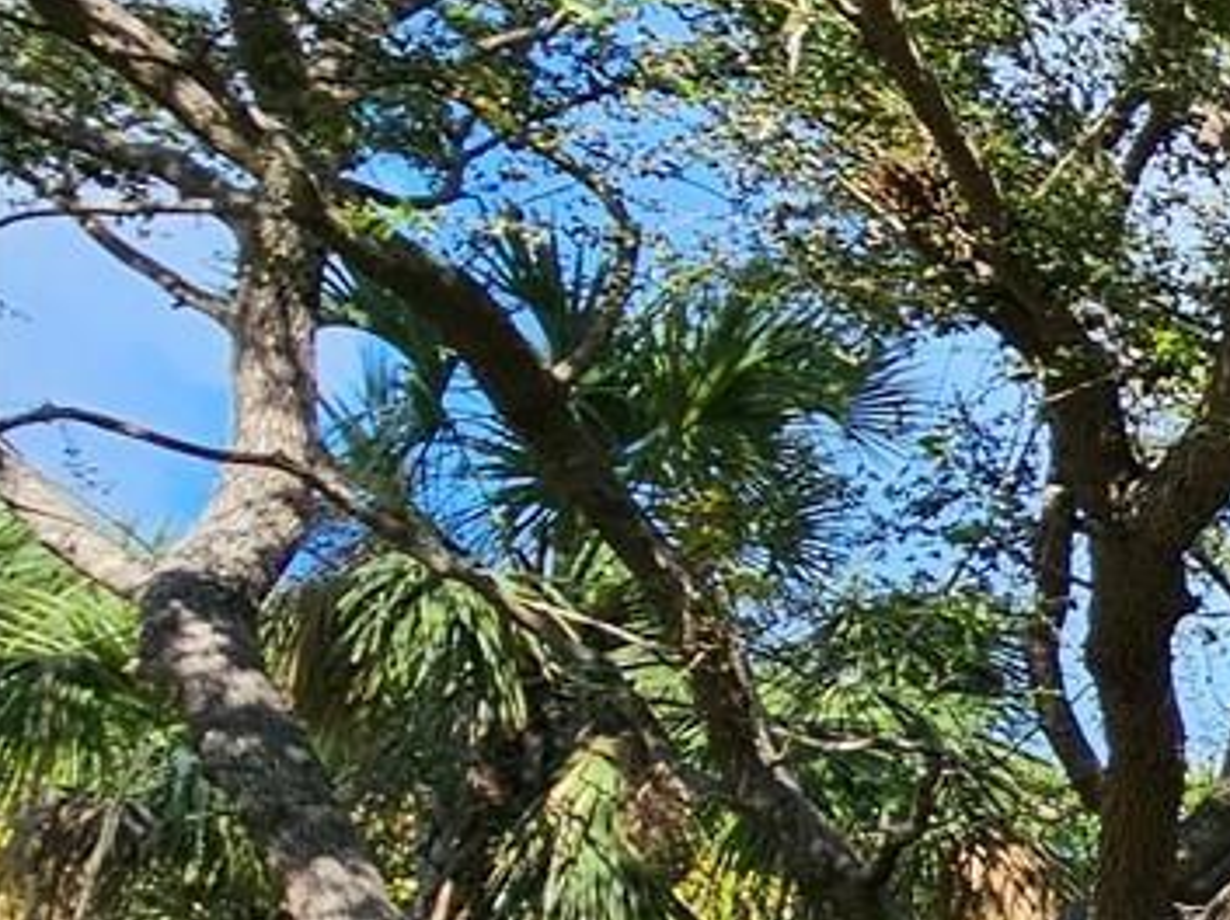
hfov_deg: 16.6
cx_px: 2774
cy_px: 899
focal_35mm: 59
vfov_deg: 23.8
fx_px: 2094
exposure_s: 1/955
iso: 50
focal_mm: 2.2
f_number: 2.2
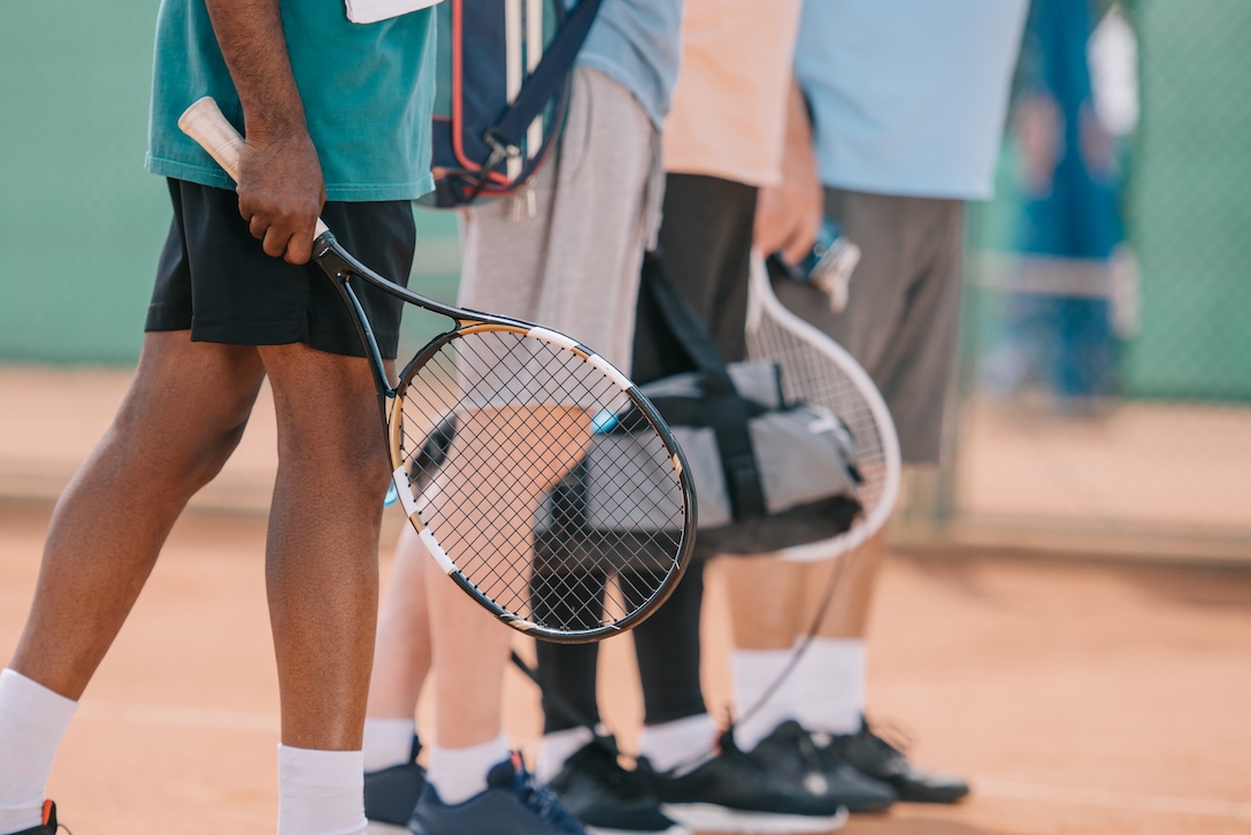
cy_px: 518
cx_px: 520
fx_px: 6951
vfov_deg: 6.9
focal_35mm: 200
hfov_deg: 10.3
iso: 100
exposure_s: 1/1600
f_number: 2.8
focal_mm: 145
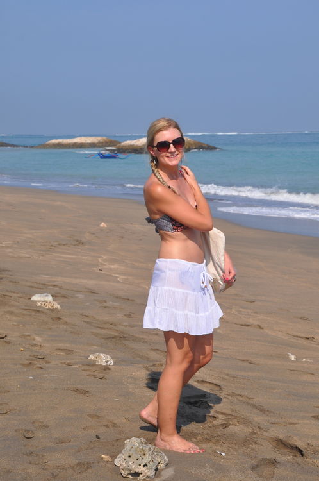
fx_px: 1040
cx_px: 160
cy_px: 240
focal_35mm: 78
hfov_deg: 17.4
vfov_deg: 26.0
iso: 200
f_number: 11
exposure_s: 1/500
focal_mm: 52
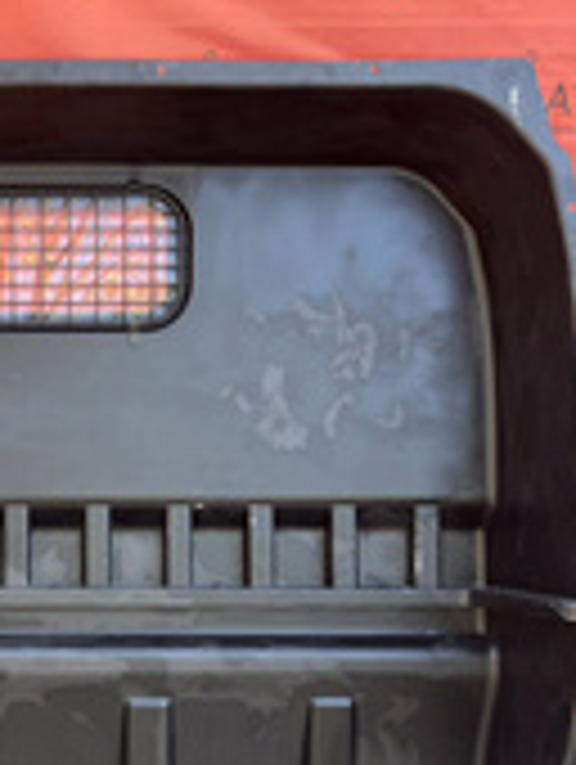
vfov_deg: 34.7
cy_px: 472
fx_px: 1217
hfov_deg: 25.8
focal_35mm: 55
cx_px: 54
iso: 50
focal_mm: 5.1
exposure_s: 1/121
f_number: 1.6
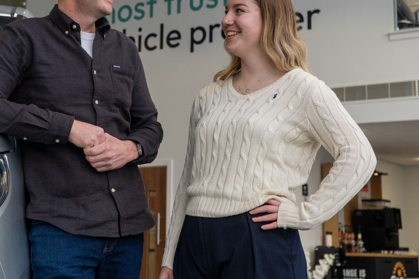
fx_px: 768
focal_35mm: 66
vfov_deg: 20.5
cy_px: 75
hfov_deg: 30.5
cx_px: 181
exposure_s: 1/160
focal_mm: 28
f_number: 4
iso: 800
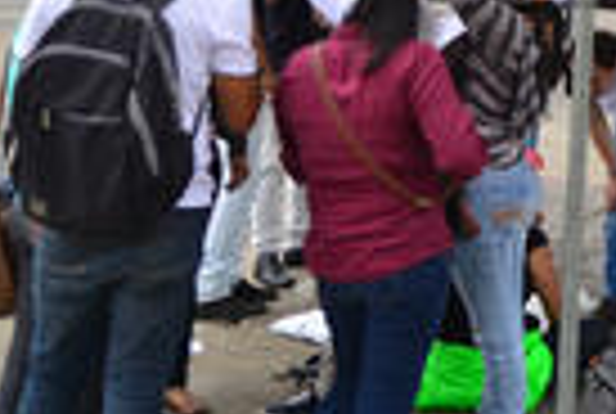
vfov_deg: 17.9
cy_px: -81
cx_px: 814
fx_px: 1252
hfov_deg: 24.0
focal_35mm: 73
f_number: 2.8
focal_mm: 20
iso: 125
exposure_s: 1/200
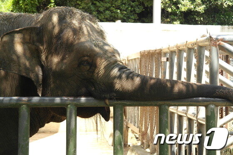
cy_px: 78
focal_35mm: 84
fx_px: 543
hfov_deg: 24.2
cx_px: 116
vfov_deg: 16.3
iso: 200
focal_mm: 55
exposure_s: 1/80
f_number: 5.6
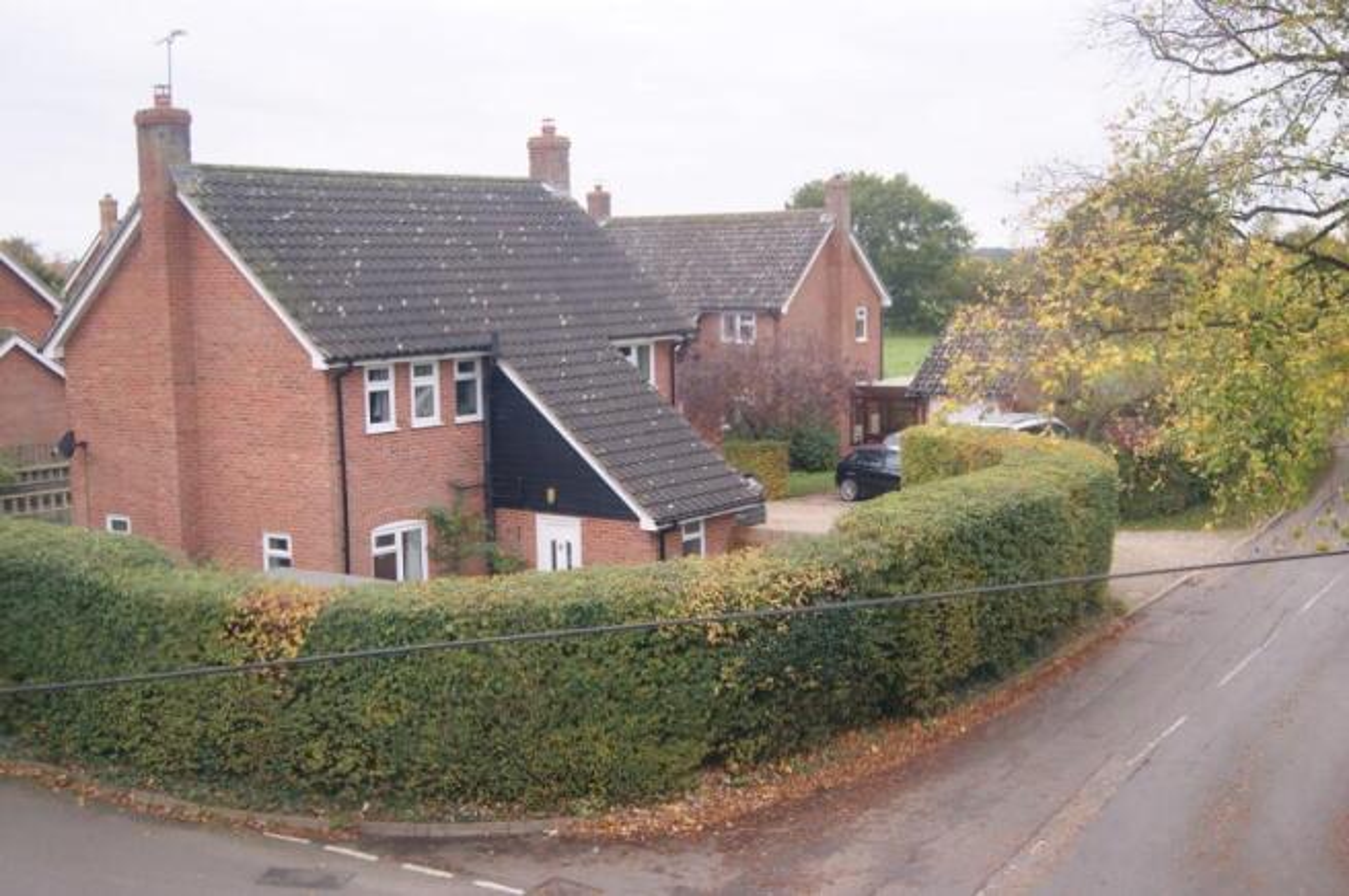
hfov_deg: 46.4
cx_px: 674
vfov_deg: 31.8
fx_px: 1572
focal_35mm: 42
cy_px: 448
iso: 100
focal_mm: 28
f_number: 4.5
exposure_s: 1/50
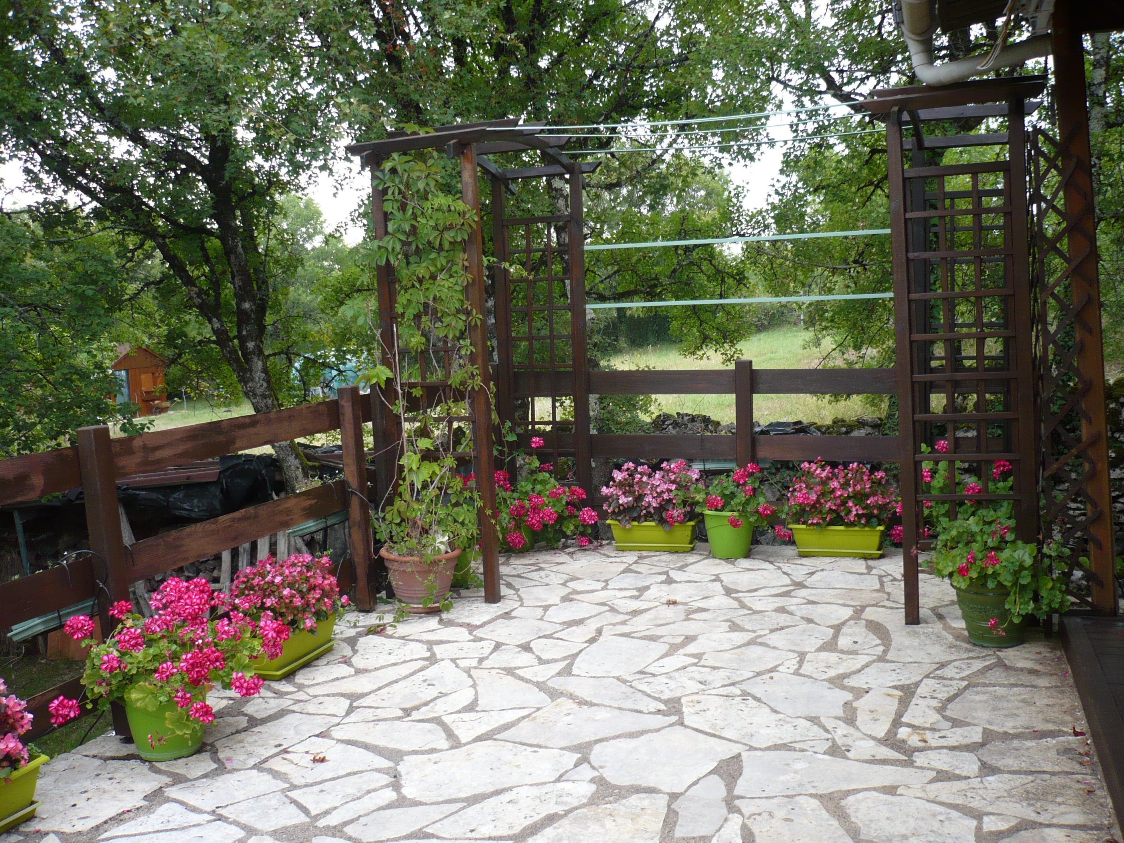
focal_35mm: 35
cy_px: 422
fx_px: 1136
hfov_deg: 52.6
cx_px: 562
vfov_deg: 40.7
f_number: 2.8
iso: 100
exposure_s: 1/125
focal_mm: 5.8
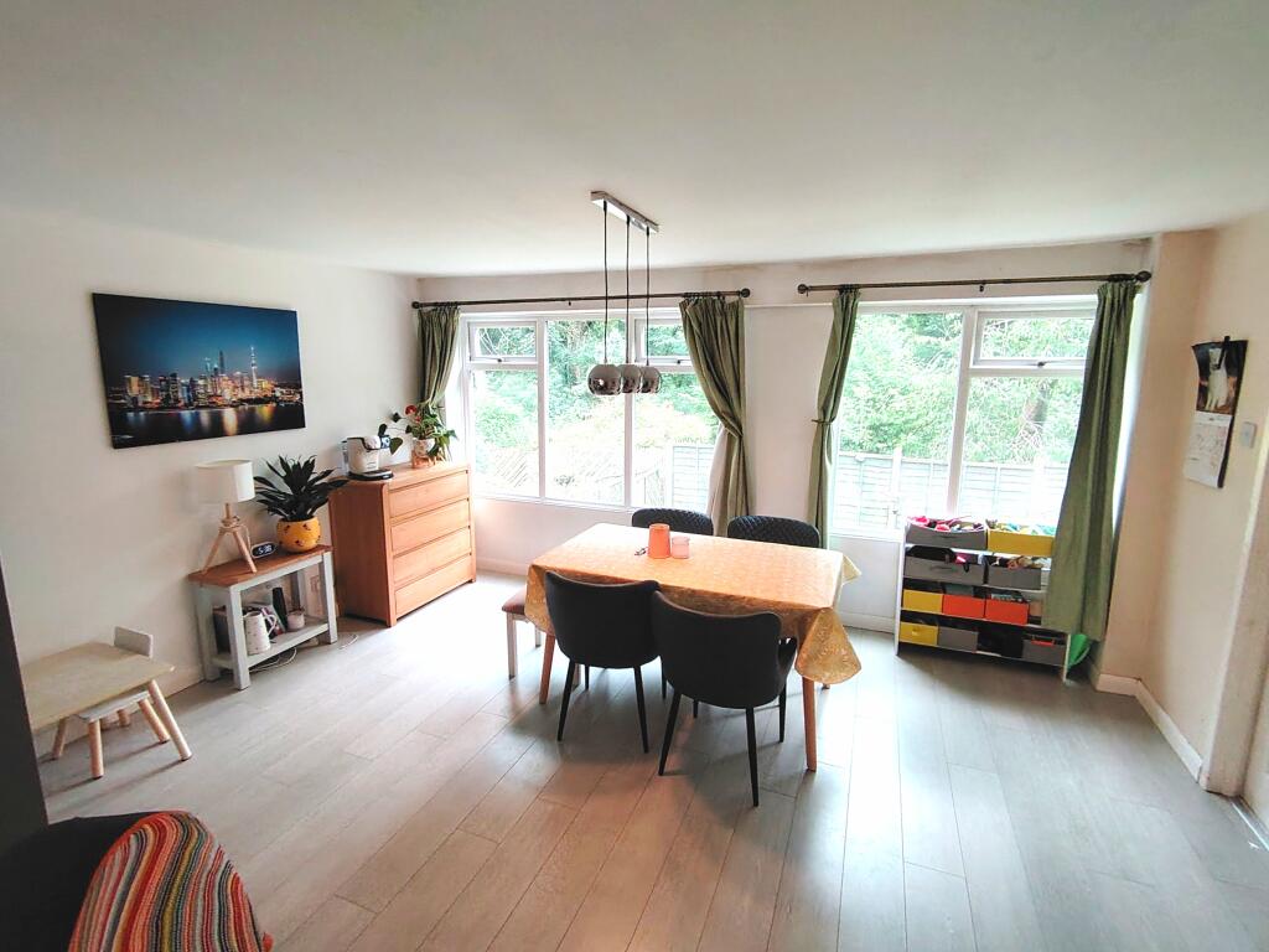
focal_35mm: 17
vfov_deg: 74.7
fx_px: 623
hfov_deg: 91.0
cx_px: 634
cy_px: 476
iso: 224
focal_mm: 1.43
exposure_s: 1/50
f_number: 2.2
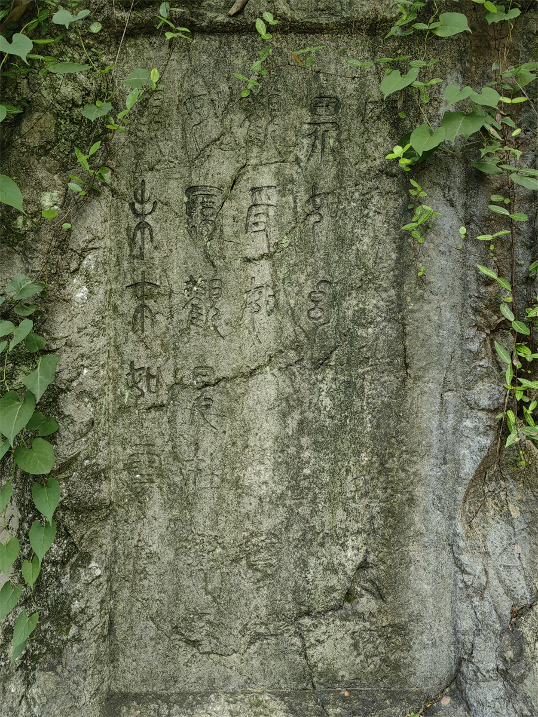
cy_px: 358
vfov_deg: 65.3
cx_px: 269
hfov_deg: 51.4
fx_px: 560
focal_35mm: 27
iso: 125
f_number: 1.8
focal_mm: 5.54
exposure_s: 1/100
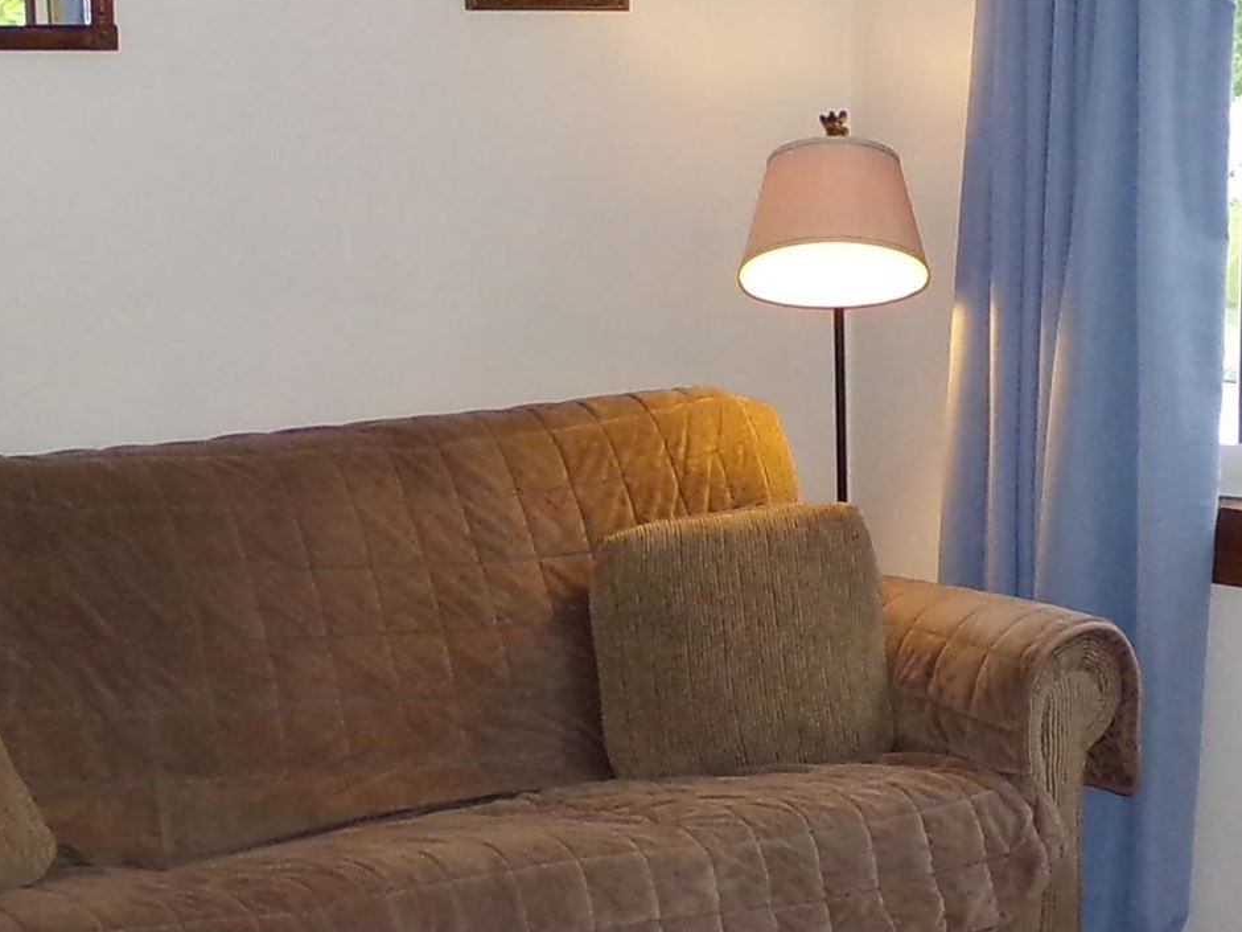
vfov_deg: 17.2
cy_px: 773
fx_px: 3050
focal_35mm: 85
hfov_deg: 23.0
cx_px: 735
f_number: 3.2
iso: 200
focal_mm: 4.7
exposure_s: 1/34
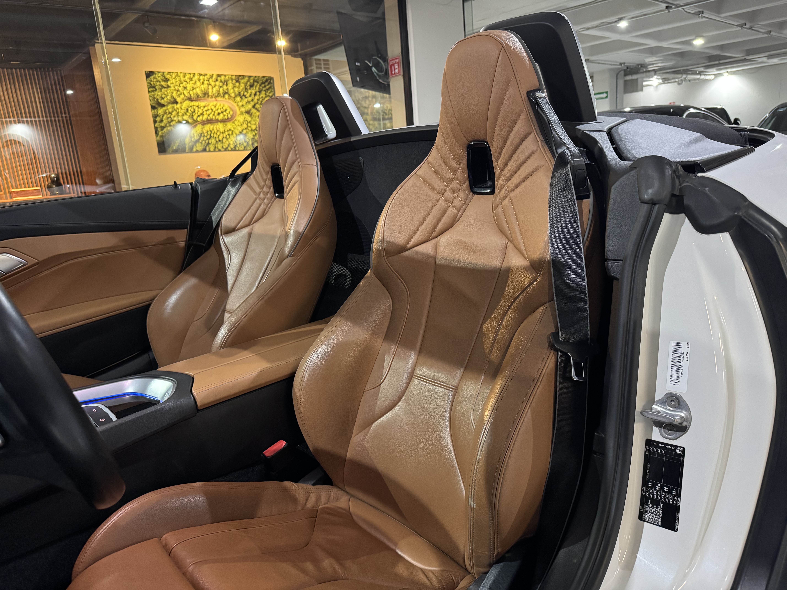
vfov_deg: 56.8
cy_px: 295
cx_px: 394
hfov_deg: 71.6
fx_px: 546
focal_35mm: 24
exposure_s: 1/40
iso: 800
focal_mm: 6.76
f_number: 1.78
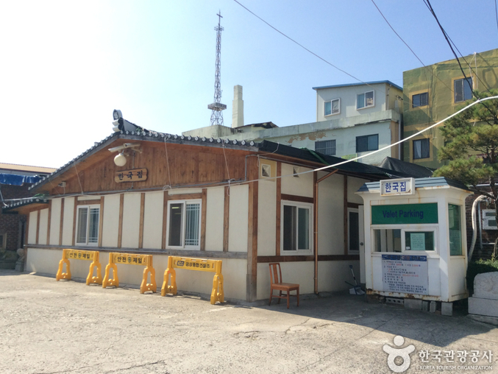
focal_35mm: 34
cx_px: 247
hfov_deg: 53.9
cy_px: 191
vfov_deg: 41.8
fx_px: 489
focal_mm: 3.3
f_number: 2.4
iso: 32
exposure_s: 1/1144
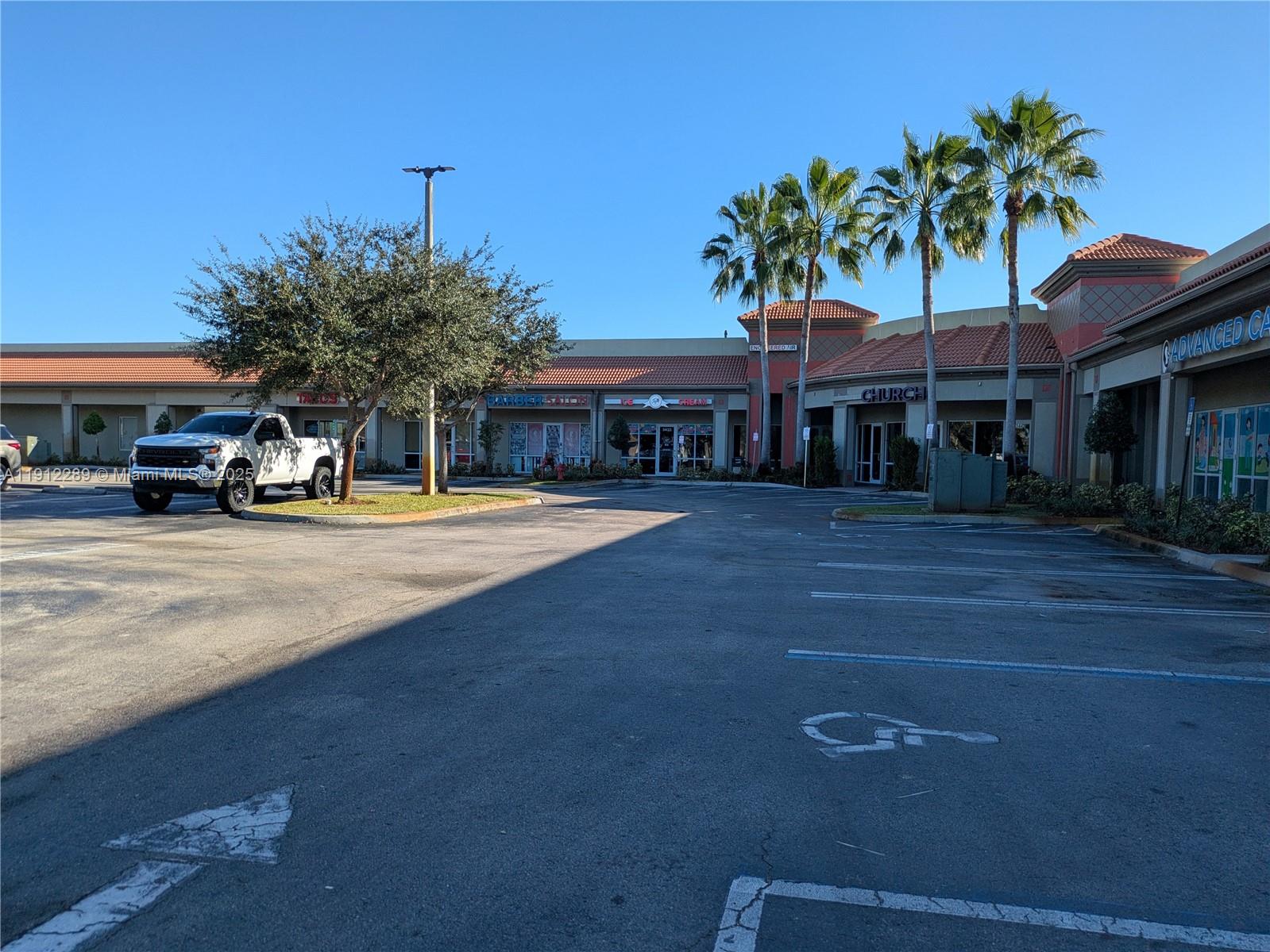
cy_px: 476
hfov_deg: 69.4
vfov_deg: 54.9
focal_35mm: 25
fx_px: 917
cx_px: 635
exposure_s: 1/1393
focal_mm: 5.43
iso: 45
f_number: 1.89
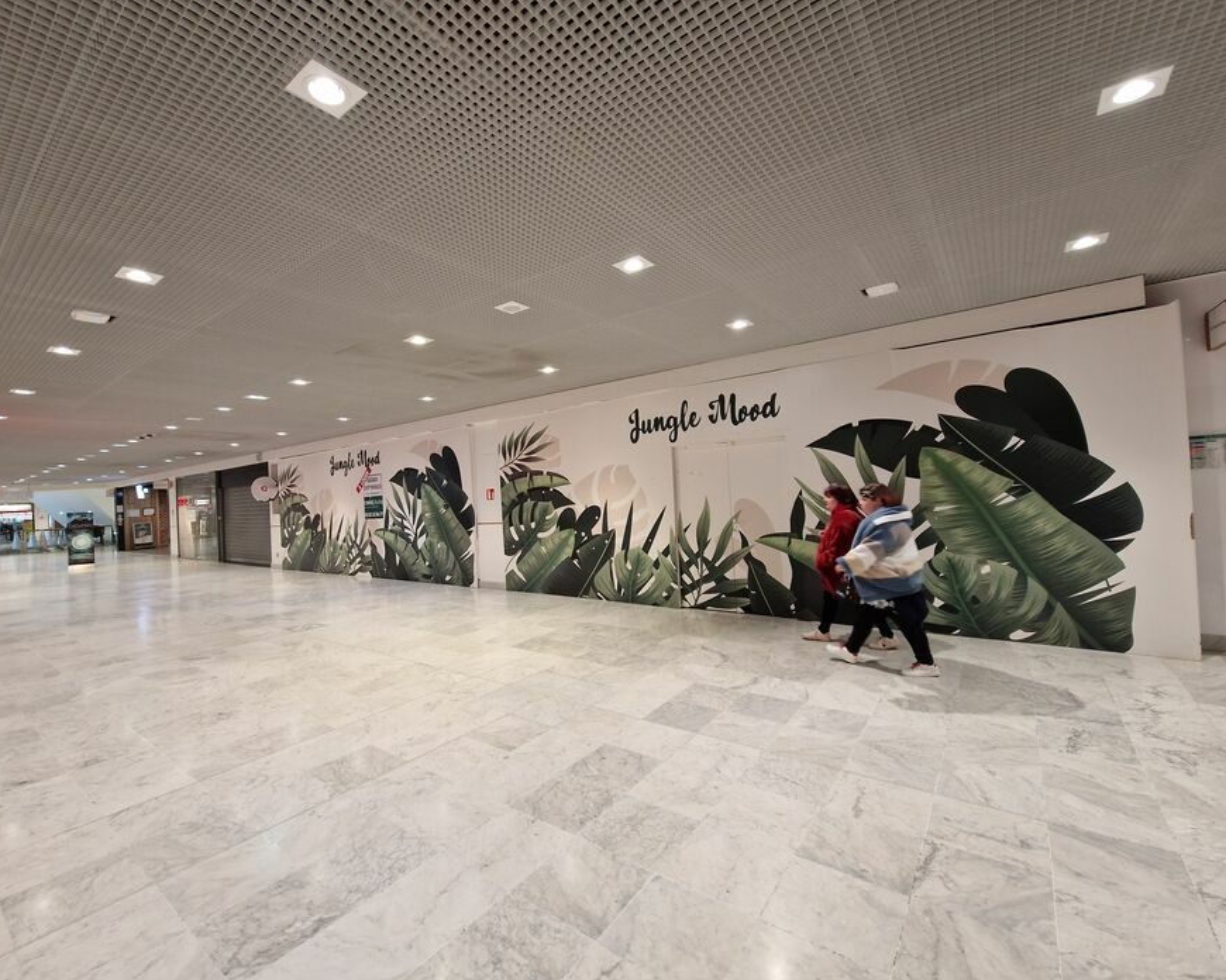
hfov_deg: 100.6
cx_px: 572
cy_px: 476
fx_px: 508
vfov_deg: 88.0
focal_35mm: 14
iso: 200
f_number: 2.2
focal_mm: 2.2
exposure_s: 1/50
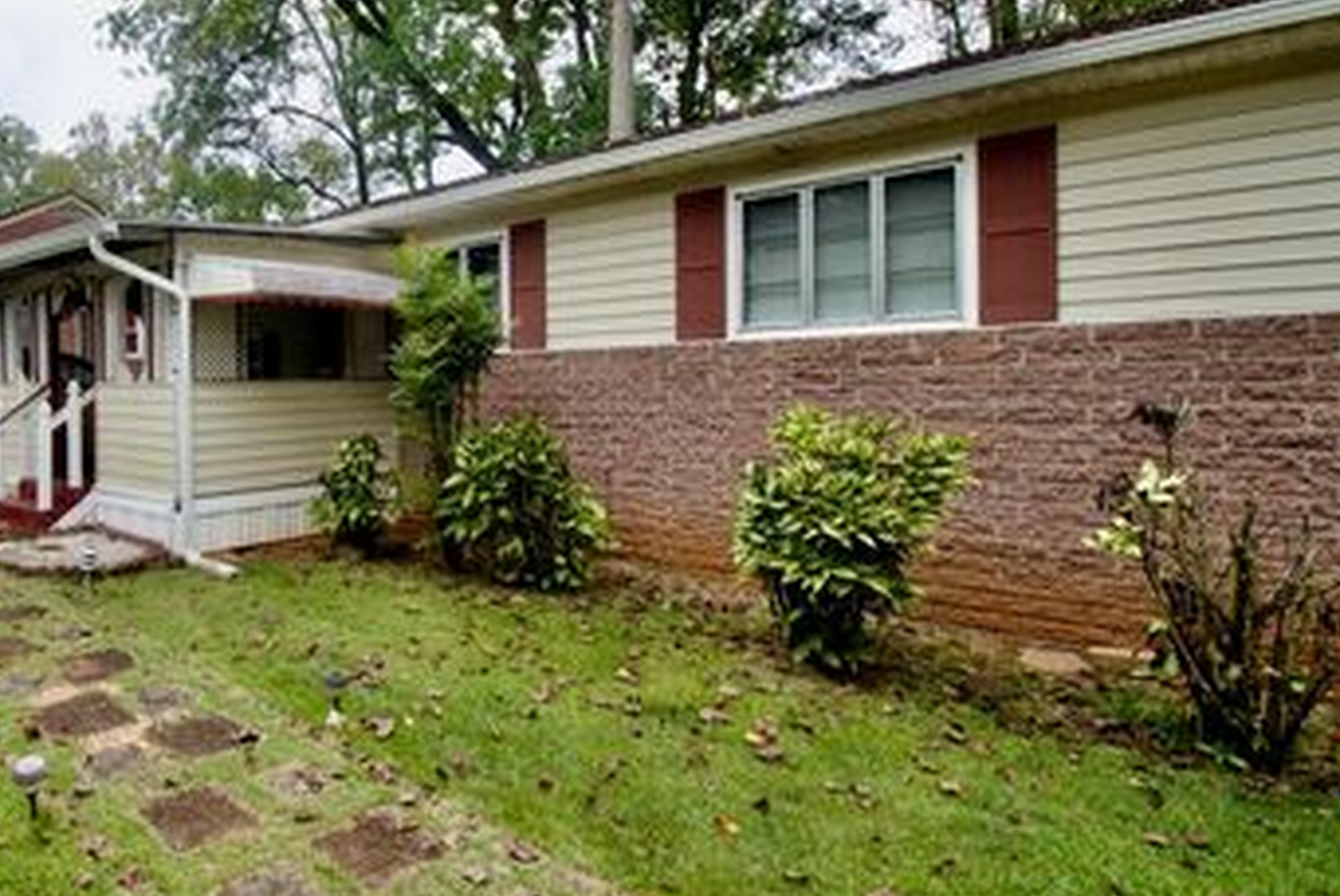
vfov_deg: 57.2
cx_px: 365
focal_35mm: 22
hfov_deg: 74.0
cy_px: 401
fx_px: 820
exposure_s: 1/250
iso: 200
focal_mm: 10
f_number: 8
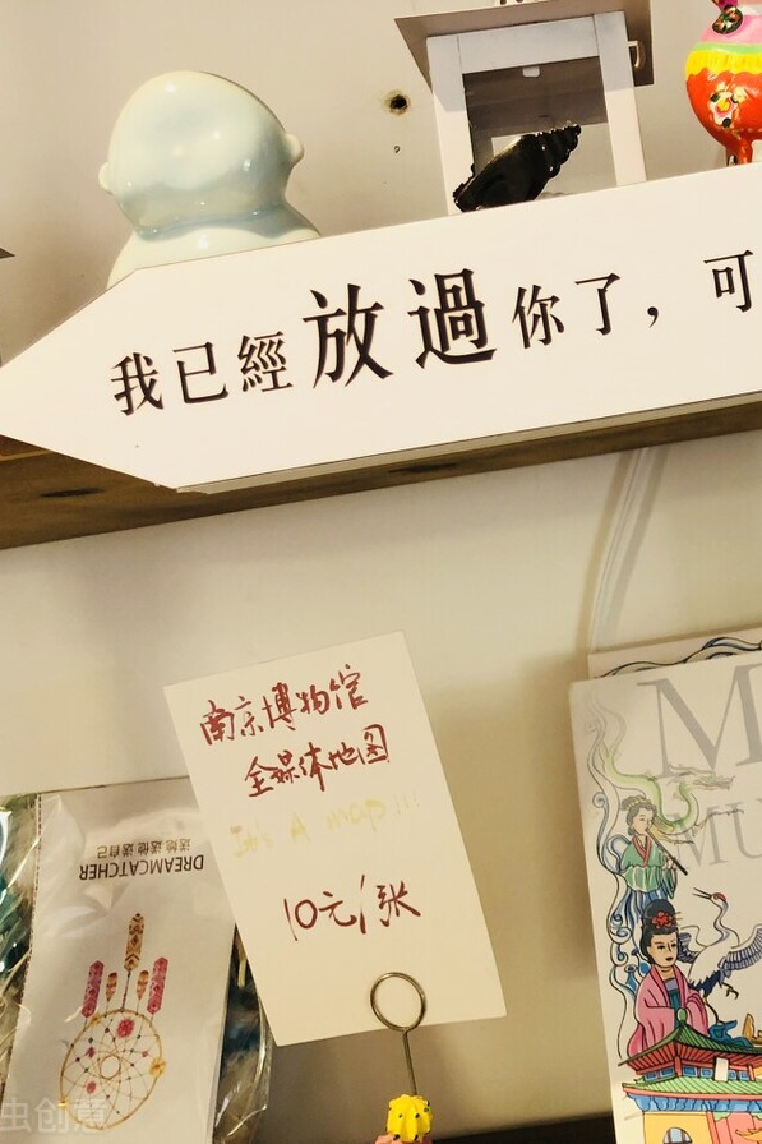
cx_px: 717
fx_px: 1239
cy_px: 572
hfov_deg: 32.1
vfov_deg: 49.6
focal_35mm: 39
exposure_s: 1/20
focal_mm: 4
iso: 40
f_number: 1.8
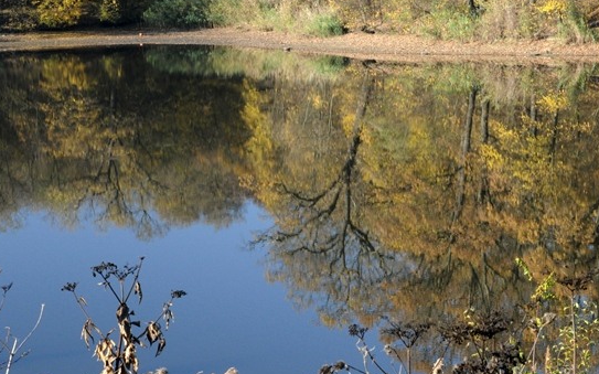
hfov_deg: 19.3
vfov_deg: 12.1
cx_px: 363
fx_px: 1763
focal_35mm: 108
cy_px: 213
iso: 800
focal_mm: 48
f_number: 18
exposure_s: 1/30
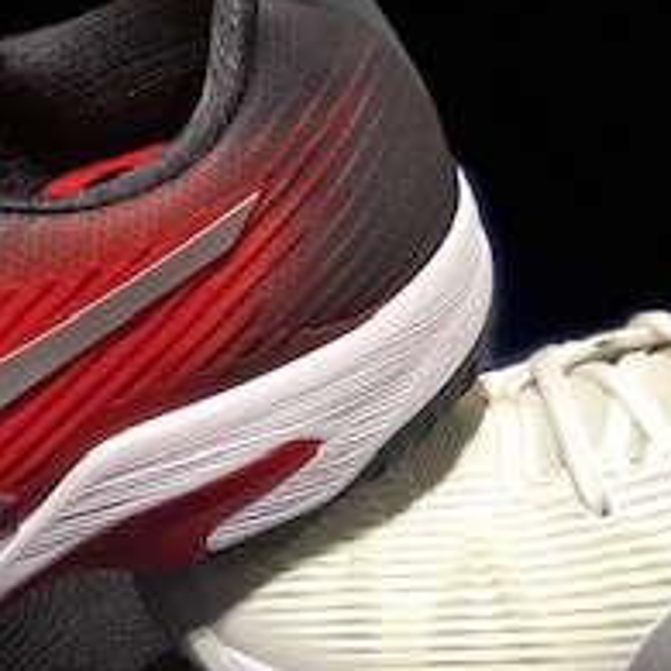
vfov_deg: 11.6
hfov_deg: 11.6
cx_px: 327
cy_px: 317
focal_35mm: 151
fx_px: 3312
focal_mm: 6
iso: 100
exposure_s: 1/50
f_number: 2.4
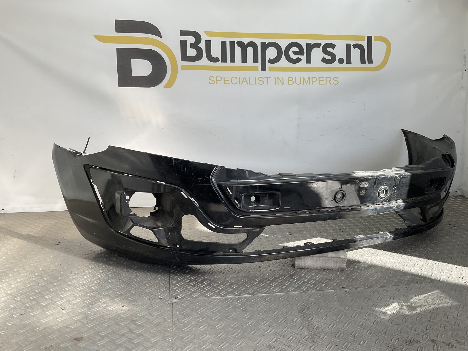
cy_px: 176
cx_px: 234
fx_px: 392
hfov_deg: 61.7
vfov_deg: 48.2
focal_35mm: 29
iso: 16
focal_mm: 3
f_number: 1.8
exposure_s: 1/378
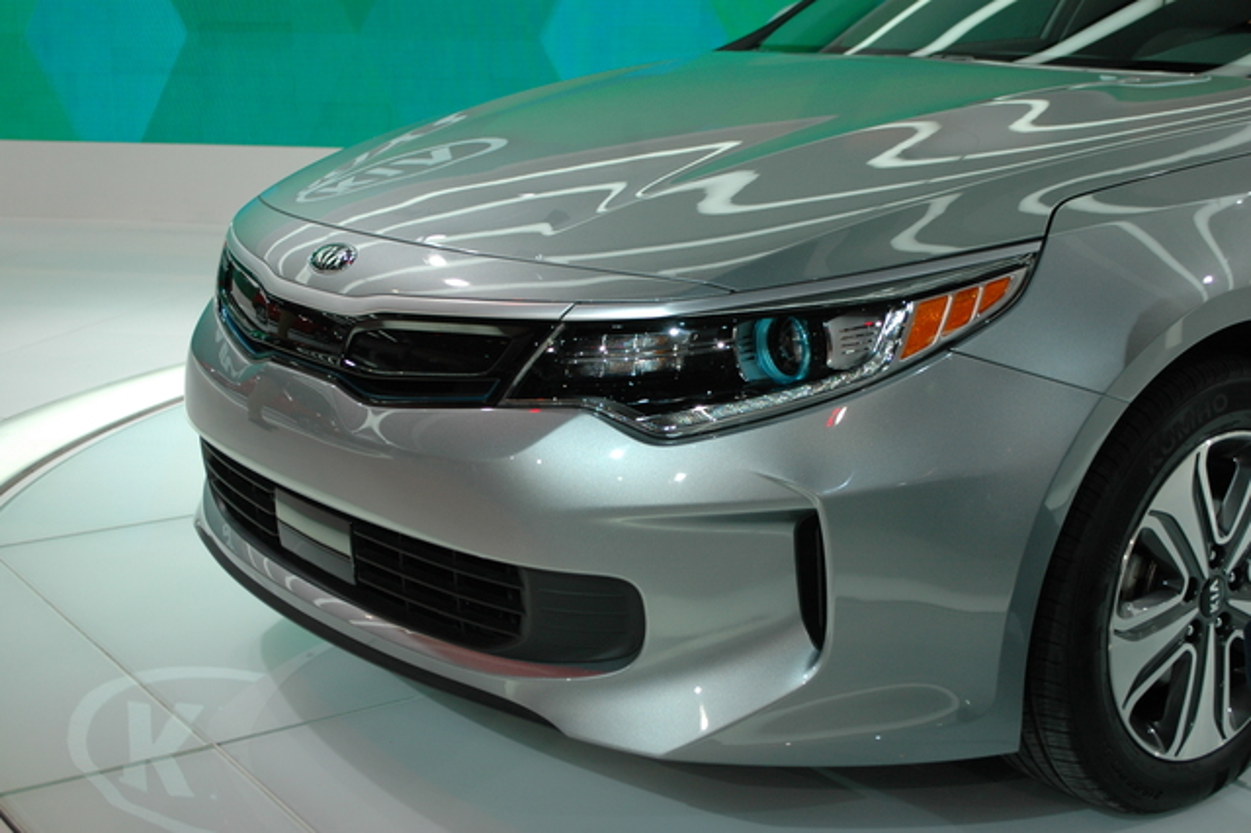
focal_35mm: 51
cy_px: 416
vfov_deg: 26.5
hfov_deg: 38.9
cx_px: 626
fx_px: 1771
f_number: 5
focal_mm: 34
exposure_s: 1/200
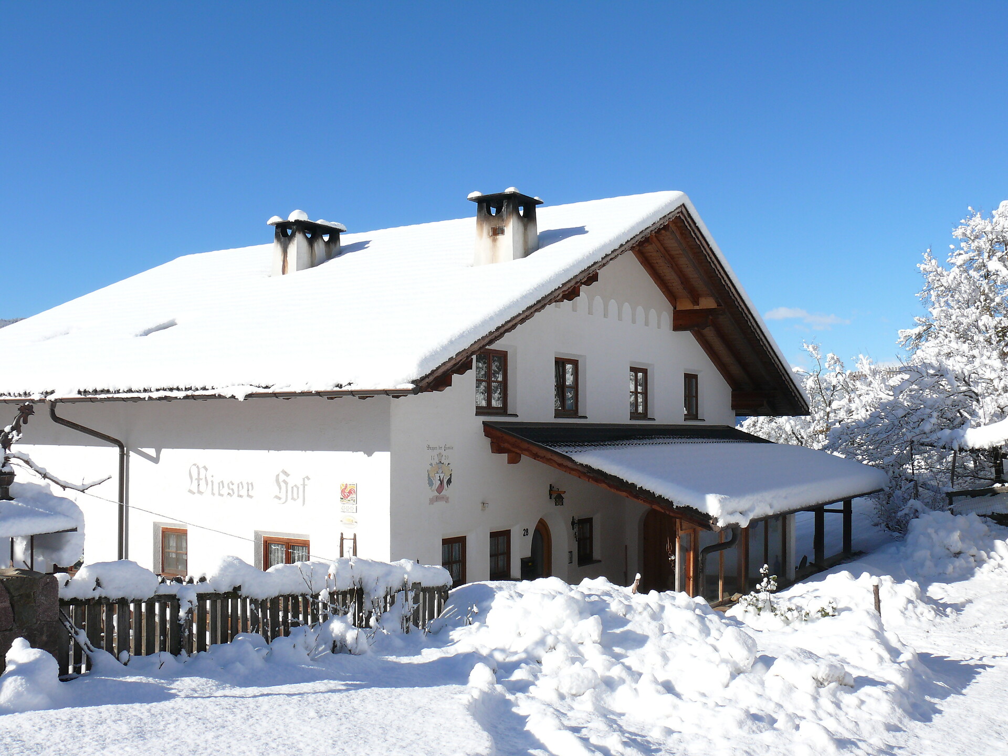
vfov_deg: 40.7
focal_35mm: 35
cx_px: 504
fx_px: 1019
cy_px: 378
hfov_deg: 52.6
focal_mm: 7.4
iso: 100
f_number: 7.1
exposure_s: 1/400
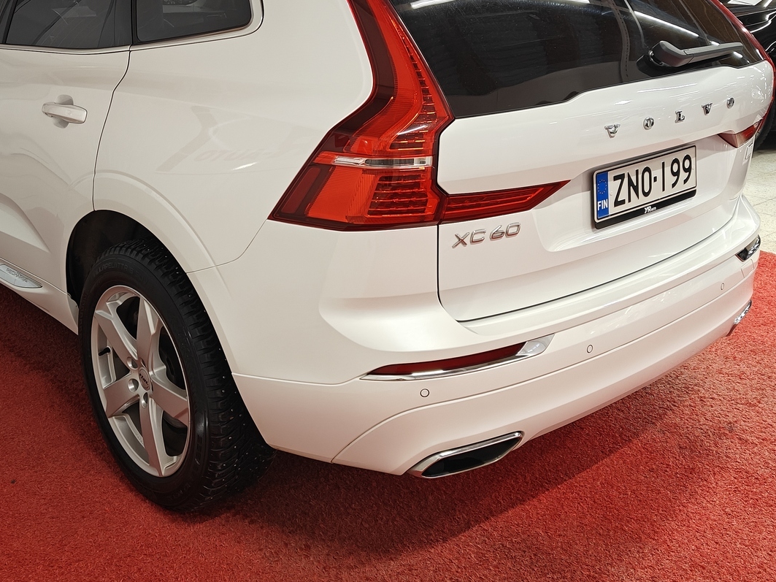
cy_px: 219
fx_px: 941
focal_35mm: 42
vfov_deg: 34.2
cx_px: 309
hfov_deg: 44.6
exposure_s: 1/79
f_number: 1.8
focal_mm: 5.59
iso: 64
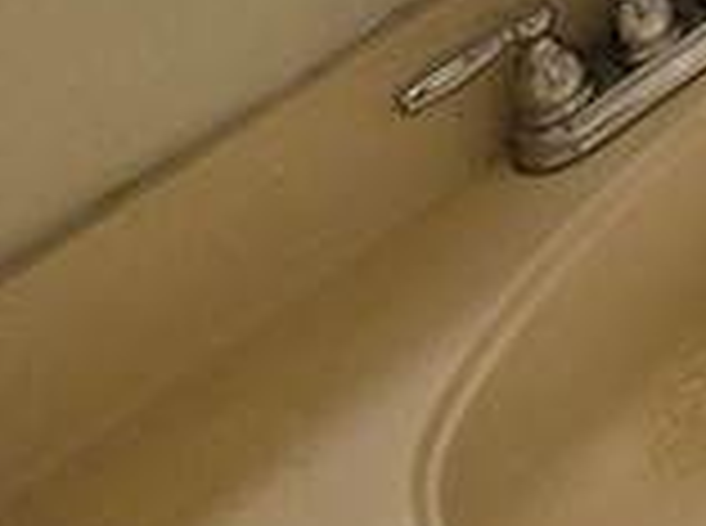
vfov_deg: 11.9
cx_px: 1794
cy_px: -922
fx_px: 1730
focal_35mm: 85
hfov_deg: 13.9
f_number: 1.9
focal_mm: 2.2
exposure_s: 1/120
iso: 64
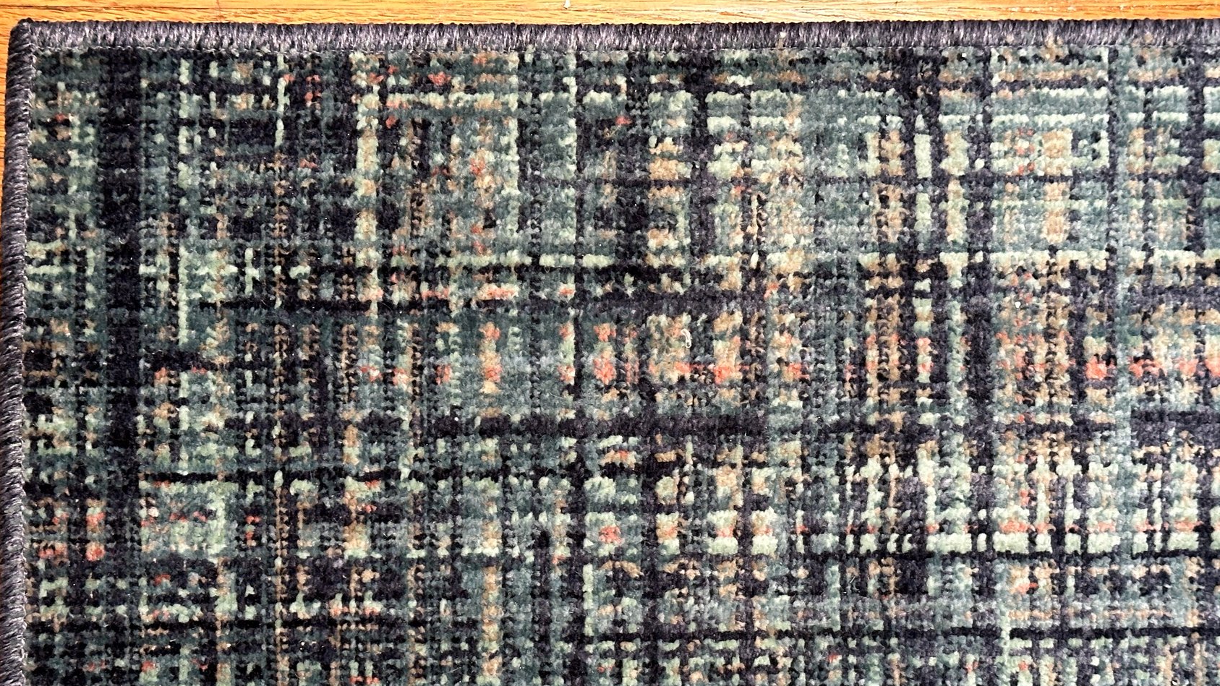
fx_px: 2006
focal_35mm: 62
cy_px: 527
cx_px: 641
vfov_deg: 19.3
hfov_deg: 33.8
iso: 250
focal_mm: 6.86
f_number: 1.78
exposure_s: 1/44
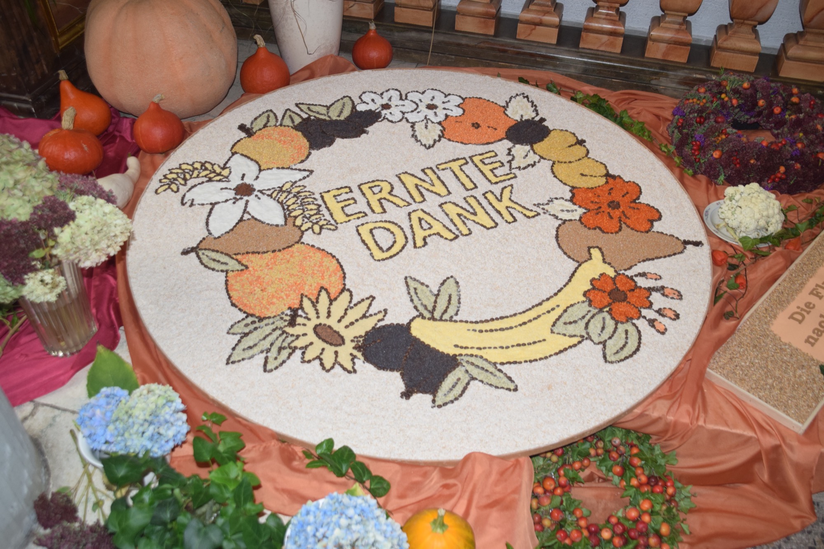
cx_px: 412
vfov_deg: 38.4
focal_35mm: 34
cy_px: 274
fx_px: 790
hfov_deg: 55.1
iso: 800
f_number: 4
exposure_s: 1/80
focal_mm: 23
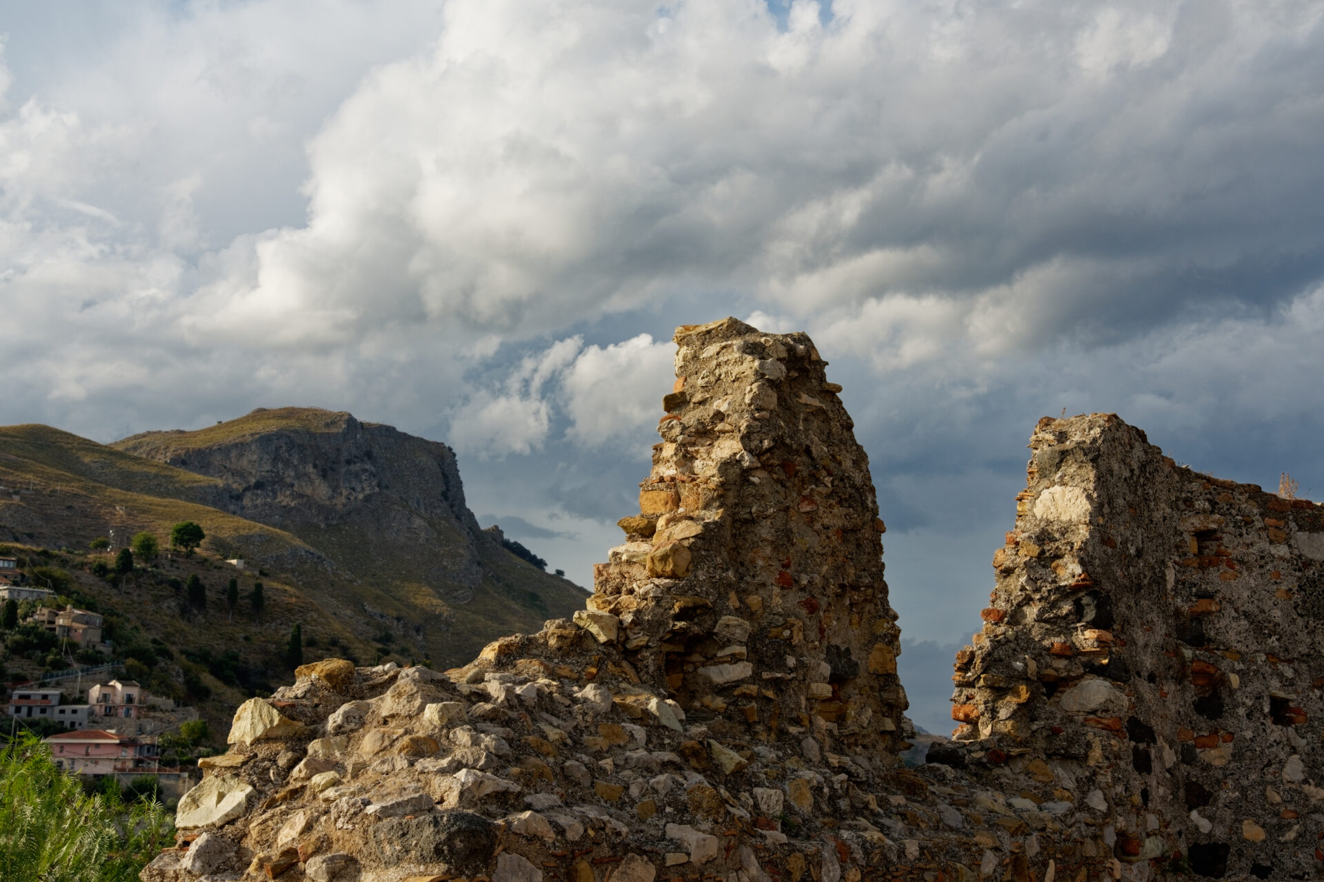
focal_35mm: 44
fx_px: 1618
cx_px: 662
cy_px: 441
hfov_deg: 44.5
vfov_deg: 30.5
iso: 100
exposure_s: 1/160
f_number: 8
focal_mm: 44
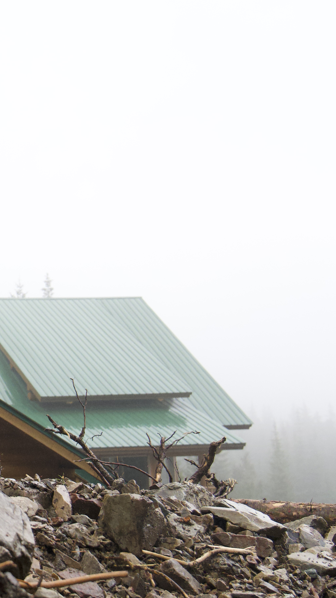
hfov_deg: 16.9
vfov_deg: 31.5
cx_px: -104
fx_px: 1060
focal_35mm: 67
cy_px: 313
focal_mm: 25
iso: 2000
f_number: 2.8
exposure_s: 1/500
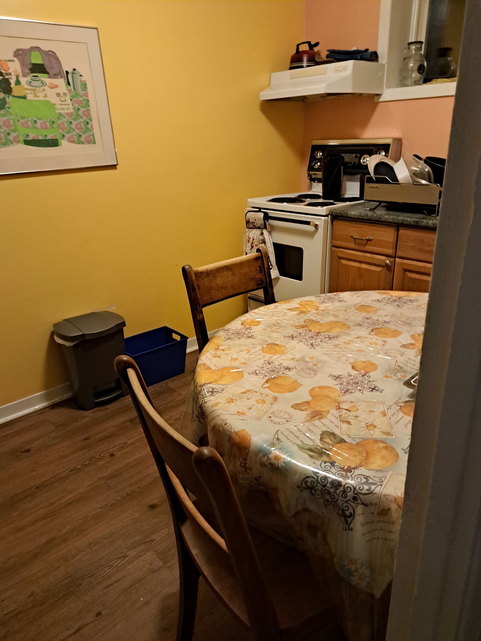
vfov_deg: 71.6
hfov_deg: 56.8
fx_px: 445
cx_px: 240
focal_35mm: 24
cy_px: 320
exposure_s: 1/30
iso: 500
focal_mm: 5.23
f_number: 1.8
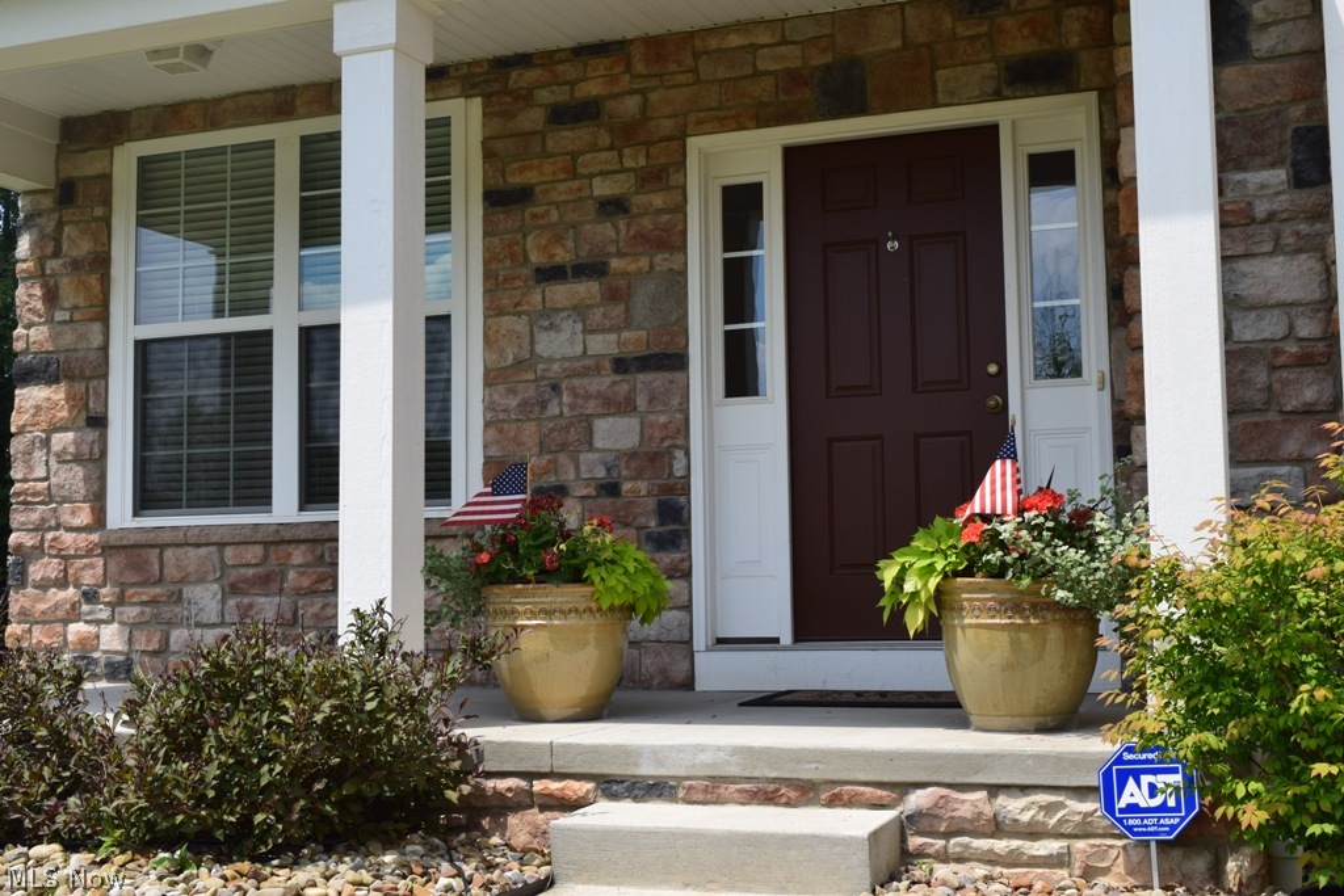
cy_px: 448
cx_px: 672
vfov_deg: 29.0
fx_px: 1736
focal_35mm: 46
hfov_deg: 42.3
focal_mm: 31
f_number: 11
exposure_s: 1/500
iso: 400
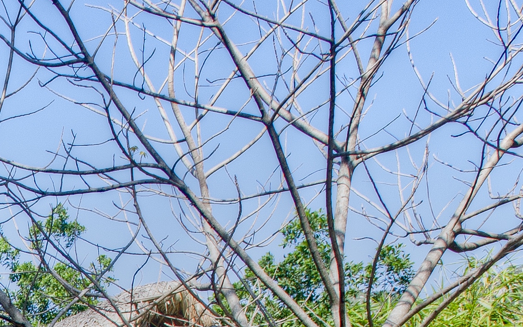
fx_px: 1297
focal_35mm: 91
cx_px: -292
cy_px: 804
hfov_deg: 19.5
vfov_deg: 11.6
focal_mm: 17
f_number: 7.1
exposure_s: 1/250
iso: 200
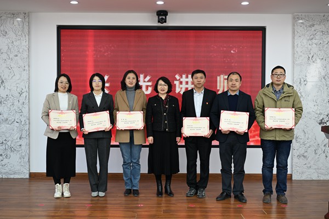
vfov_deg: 33.4
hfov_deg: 48.5
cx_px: 164
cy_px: 110
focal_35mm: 40
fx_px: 366
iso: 320
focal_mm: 40
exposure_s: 1/60
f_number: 5
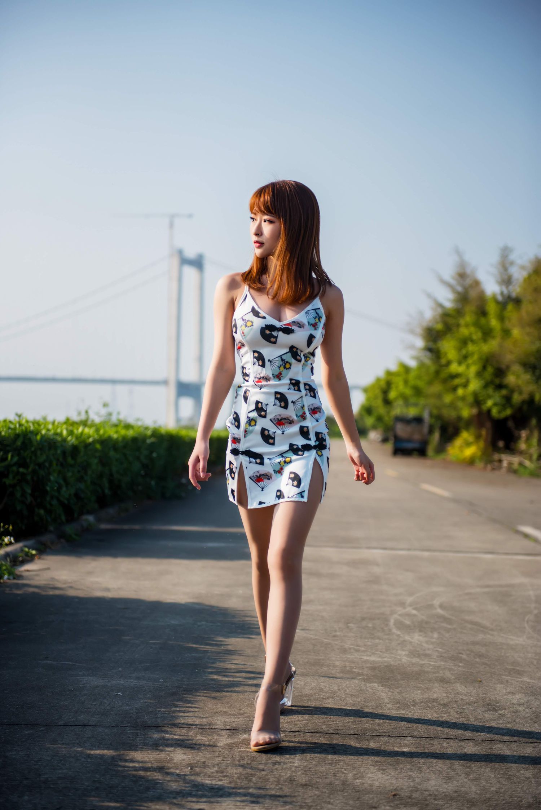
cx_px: 270
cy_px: 405
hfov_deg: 21.9
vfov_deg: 32.4
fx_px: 1396
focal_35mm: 62
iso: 200
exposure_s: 1/4000
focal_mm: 62
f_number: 2.8
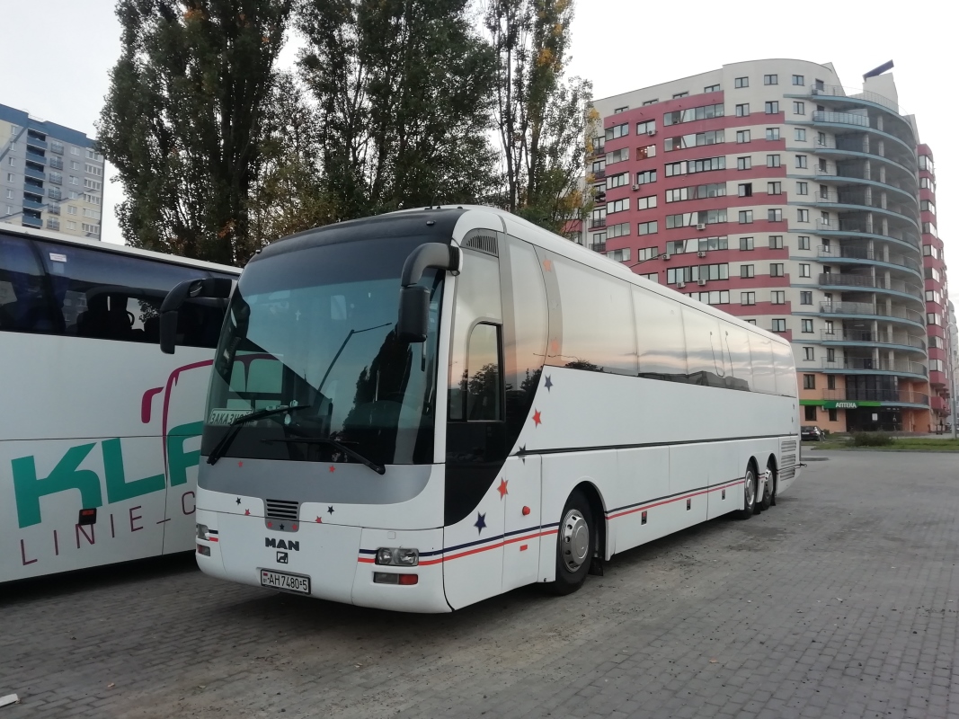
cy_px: 360
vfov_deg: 53.1
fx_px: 720
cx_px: 480
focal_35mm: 26
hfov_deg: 67.3
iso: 50
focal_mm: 3.46
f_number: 2.2
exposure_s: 1/50
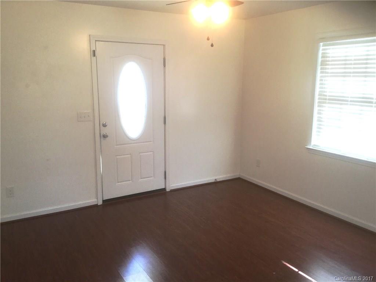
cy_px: 141
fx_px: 337
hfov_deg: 58.4
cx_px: 188
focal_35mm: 31
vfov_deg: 45.4
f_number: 2.4
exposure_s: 1/30
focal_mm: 3.3
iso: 64
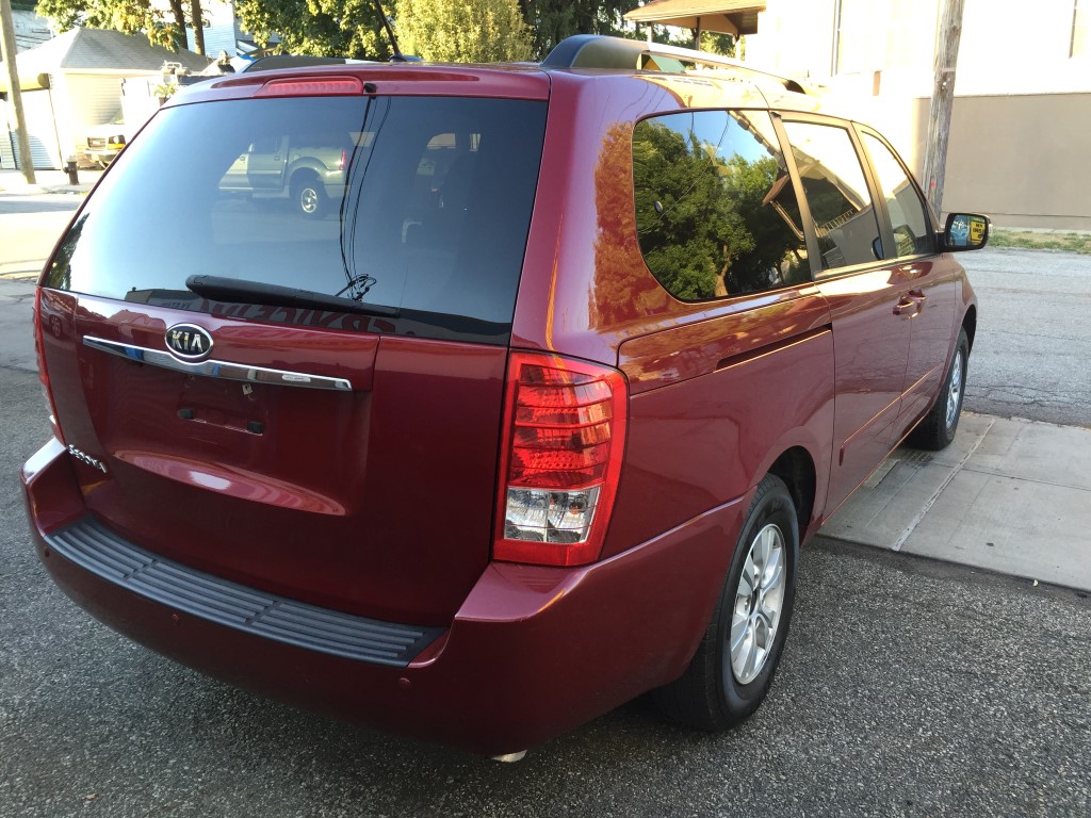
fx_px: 914
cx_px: 546
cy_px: 409
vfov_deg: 48.2
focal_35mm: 29
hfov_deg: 61.7
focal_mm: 4.15
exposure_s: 1/120
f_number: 2.2
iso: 50
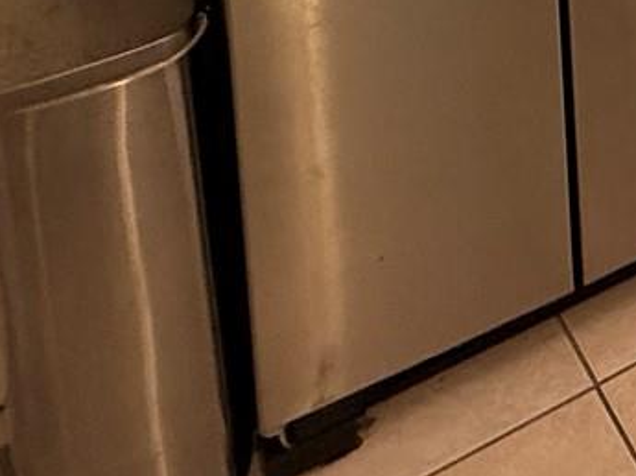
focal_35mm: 65
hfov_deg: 22.3
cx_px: 1047
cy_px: -496
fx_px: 1193
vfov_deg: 16.6
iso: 250
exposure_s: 1/60
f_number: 2.2
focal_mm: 2.22
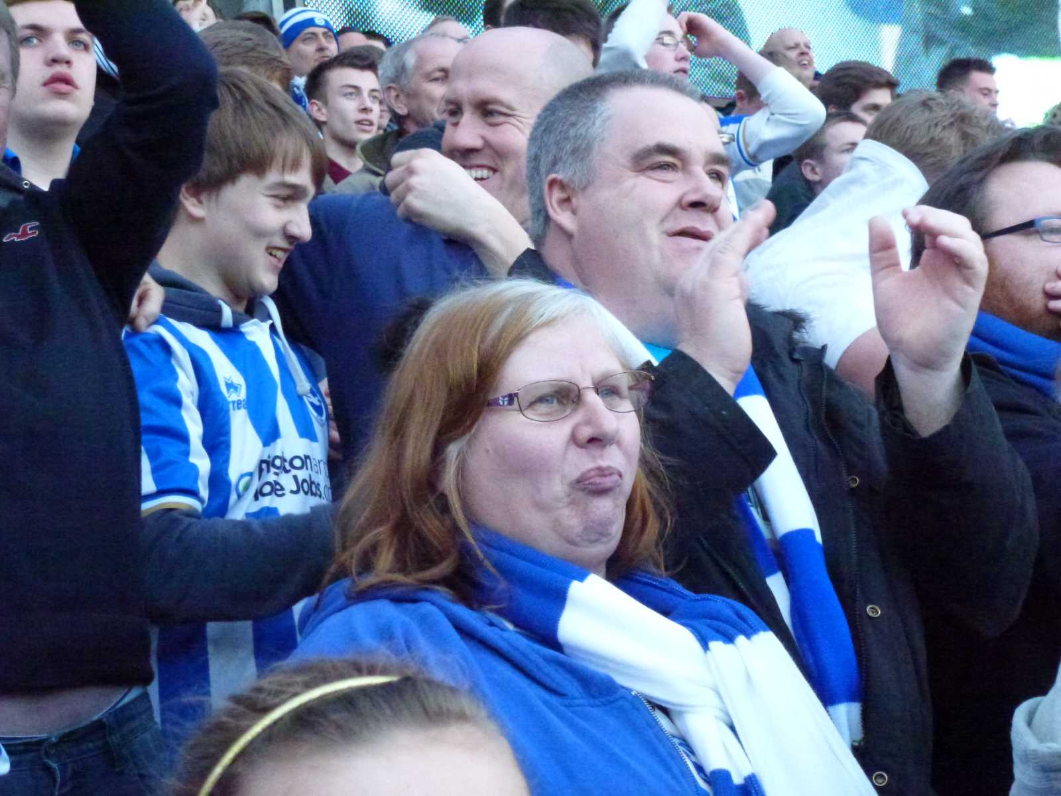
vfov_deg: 19.4
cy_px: 398
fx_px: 2329
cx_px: 530
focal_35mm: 76
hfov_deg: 25.7
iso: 1600
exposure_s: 1/320
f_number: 4.7
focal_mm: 13.6
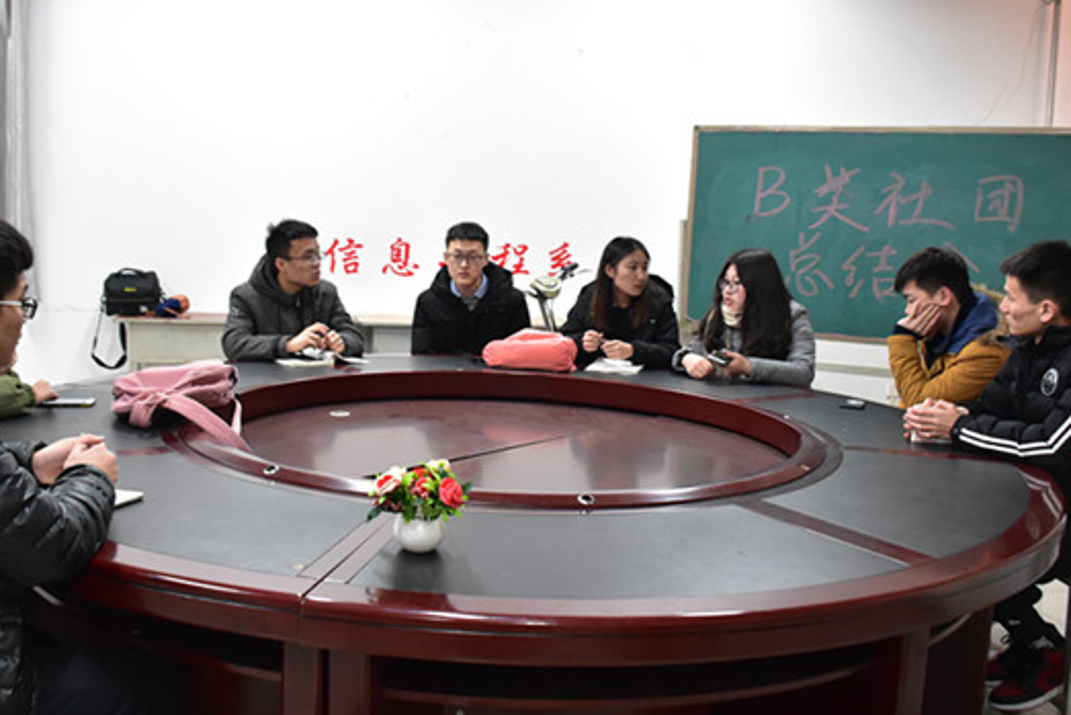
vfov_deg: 39.9
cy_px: 320
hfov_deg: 57.2
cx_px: 518
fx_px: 982
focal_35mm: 33
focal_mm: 18
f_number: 5.6
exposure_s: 1/40
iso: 1600
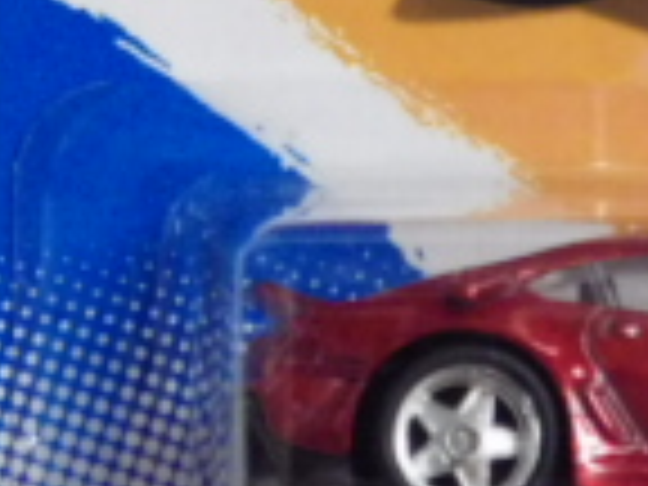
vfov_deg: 5.6
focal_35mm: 262
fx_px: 4905
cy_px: -297
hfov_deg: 7.6
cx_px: 472
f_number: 4
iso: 800
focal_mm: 10.7
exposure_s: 1/50
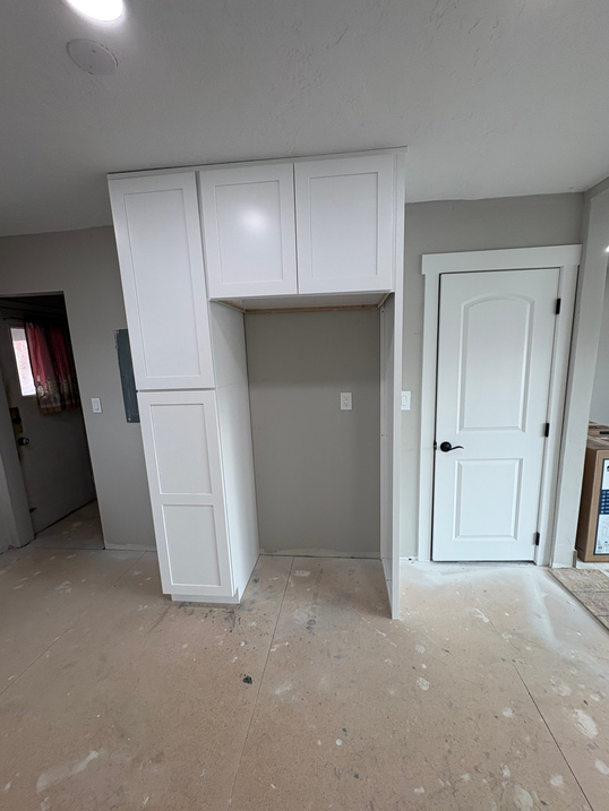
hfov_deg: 81.8
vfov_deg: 98.1
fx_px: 352
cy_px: 420
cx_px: 309
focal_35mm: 15
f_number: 2.2
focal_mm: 2.22
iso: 100
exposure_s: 1/120
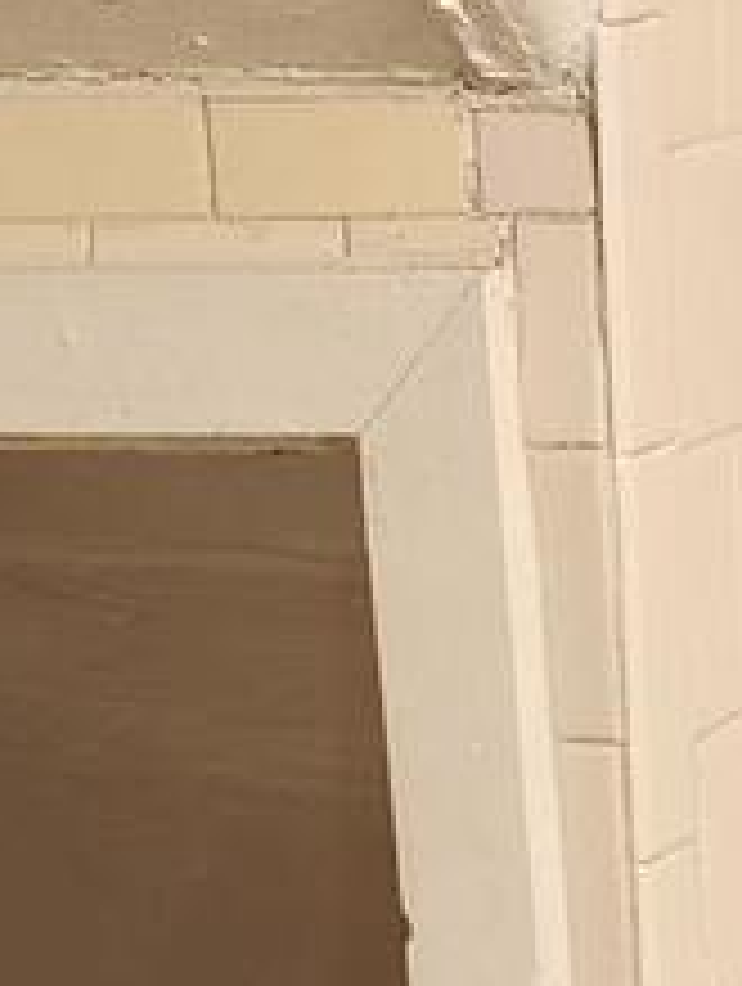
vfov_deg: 11.8
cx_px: 962
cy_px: 1355
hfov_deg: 9.1
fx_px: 4588
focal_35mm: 161
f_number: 1.8
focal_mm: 6.4
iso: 200
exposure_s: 1/120
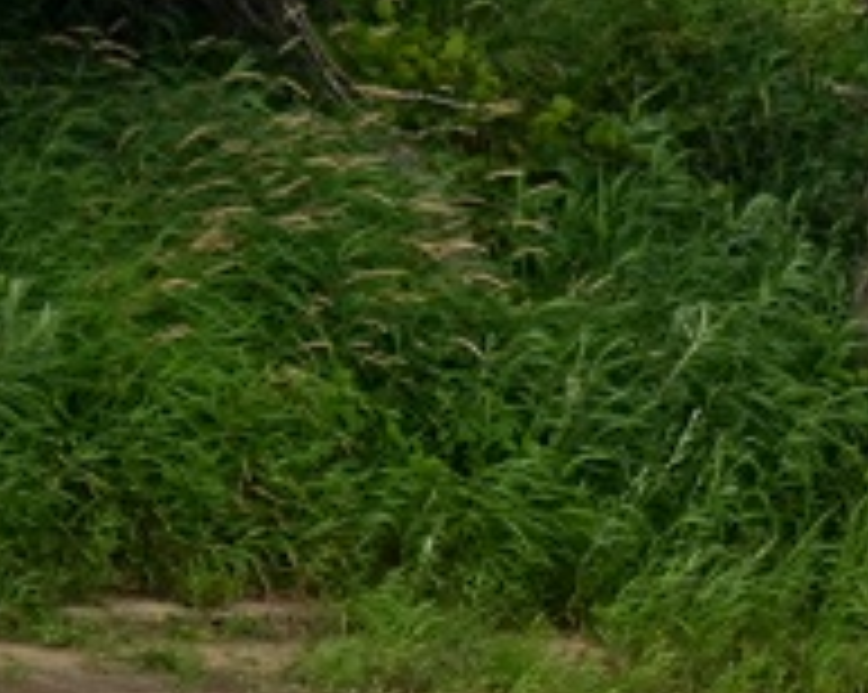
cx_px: 850
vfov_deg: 1.4
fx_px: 28486
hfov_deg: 1.7
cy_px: -310
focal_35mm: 1110
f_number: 5.6
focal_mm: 240
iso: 400
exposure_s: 1/400
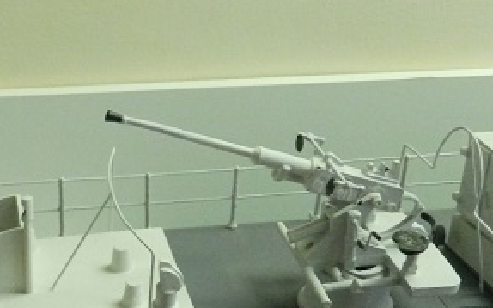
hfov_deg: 27.7
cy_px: 323
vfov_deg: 17.8
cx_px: 26
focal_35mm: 71
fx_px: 953
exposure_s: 1/100
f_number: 3.7
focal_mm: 5.7
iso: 1600
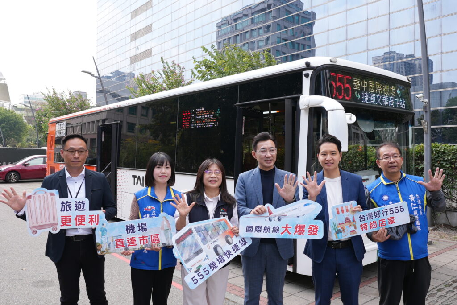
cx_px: 228
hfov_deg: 61.9
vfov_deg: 43.7
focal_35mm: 30
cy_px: 152
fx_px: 381
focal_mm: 20
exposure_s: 1/160
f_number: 4.5
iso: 80
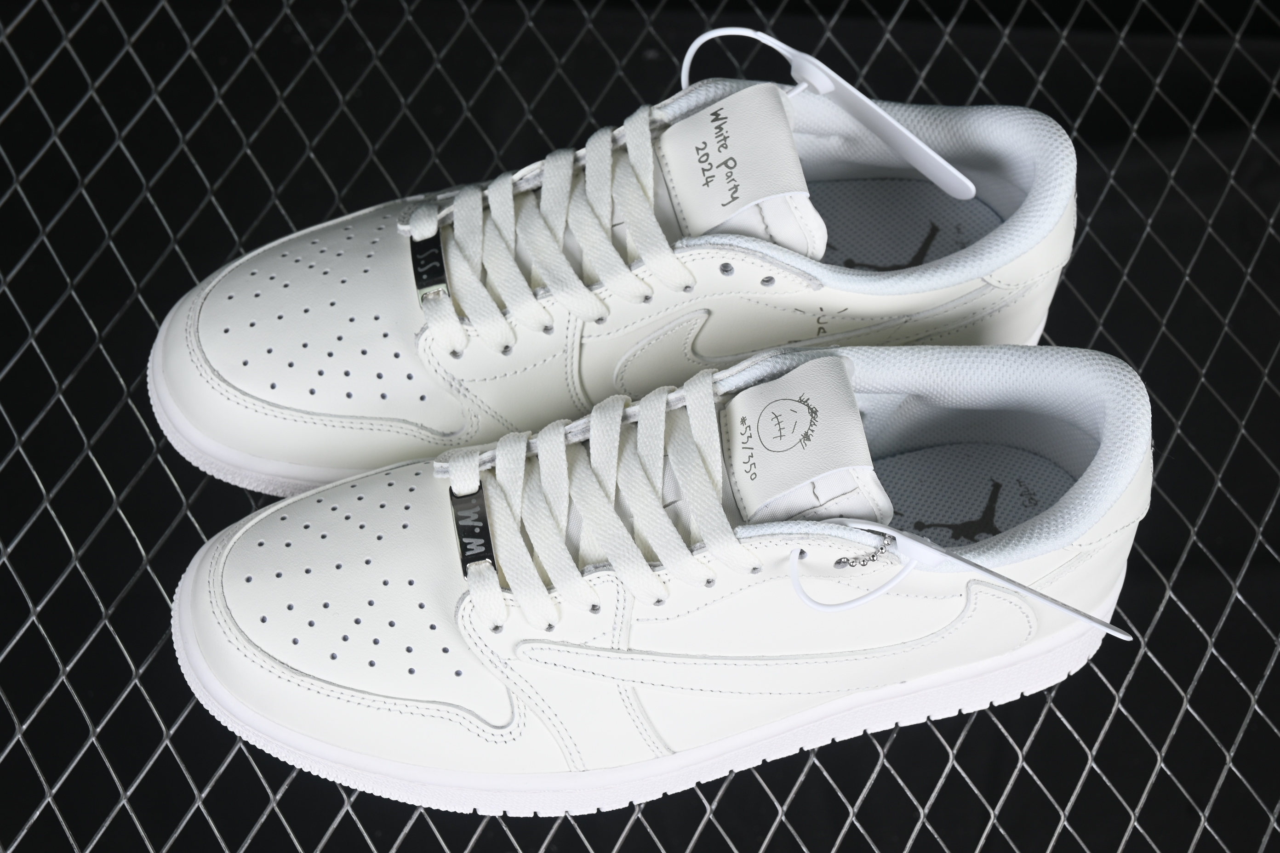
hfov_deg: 27.0
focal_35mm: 75
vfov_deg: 18.2
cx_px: 640
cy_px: 426
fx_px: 2666
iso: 160
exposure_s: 1/60
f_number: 8
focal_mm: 50
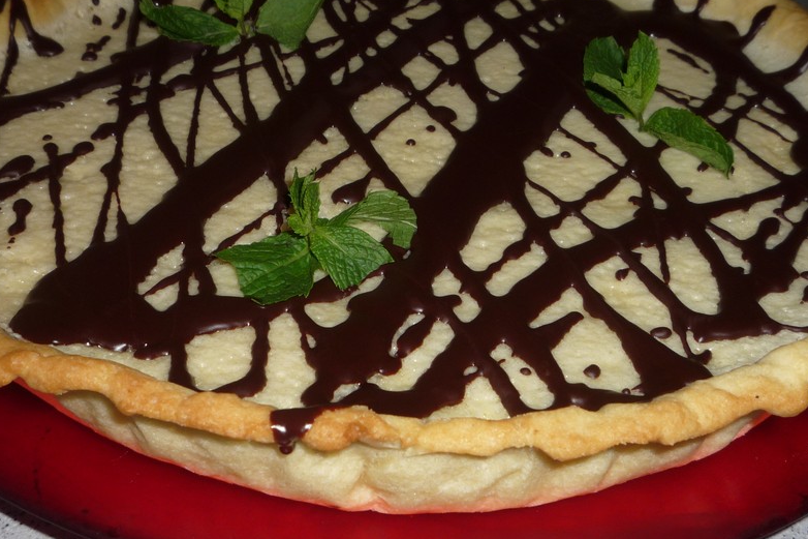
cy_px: 231
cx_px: 401
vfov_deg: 27.0
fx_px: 1122
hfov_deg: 39.6
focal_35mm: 50
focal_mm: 5.8
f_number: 4
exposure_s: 1/30
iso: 100
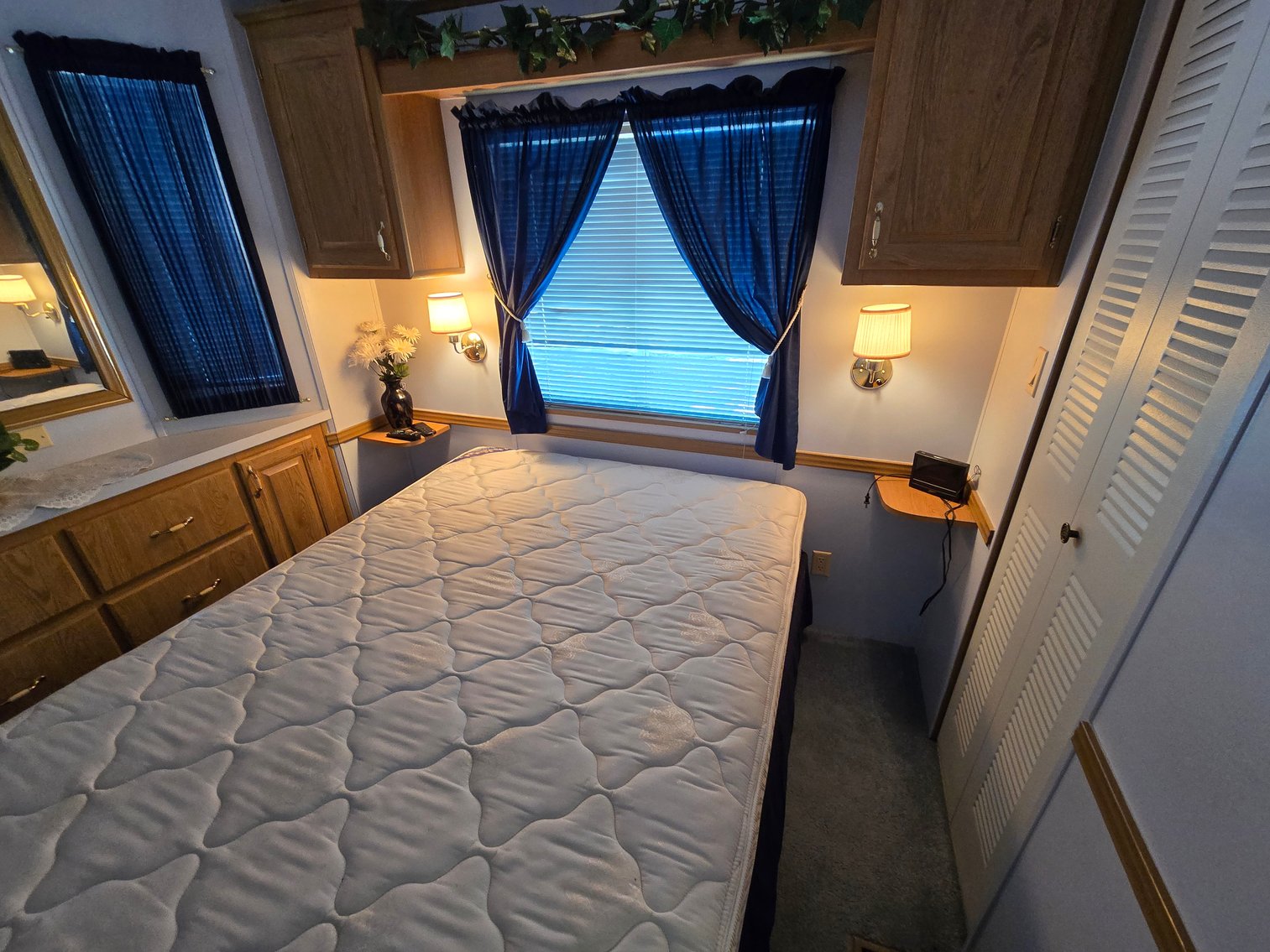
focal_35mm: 13
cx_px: 635
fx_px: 477
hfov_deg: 106.2
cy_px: 476
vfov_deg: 89.9
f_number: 2.2
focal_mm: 2.2
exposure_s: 1/60
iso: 160
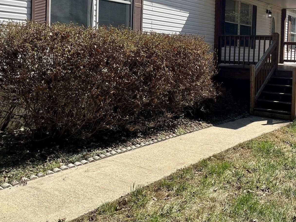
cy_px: 56
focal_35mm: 44
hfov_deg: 41.4
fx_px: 376
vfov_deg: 32.3
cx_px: 230
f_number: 1.6
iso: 50
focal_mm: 5.1
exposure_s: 1/2513
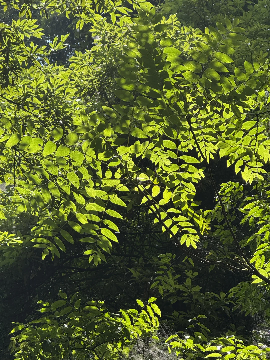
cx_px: 135
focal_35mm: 120
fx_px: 1248
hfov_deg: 12.3
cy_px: 180
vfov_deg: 16.4
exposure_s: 1/514
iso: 64
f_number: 2.8
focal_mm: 15.66
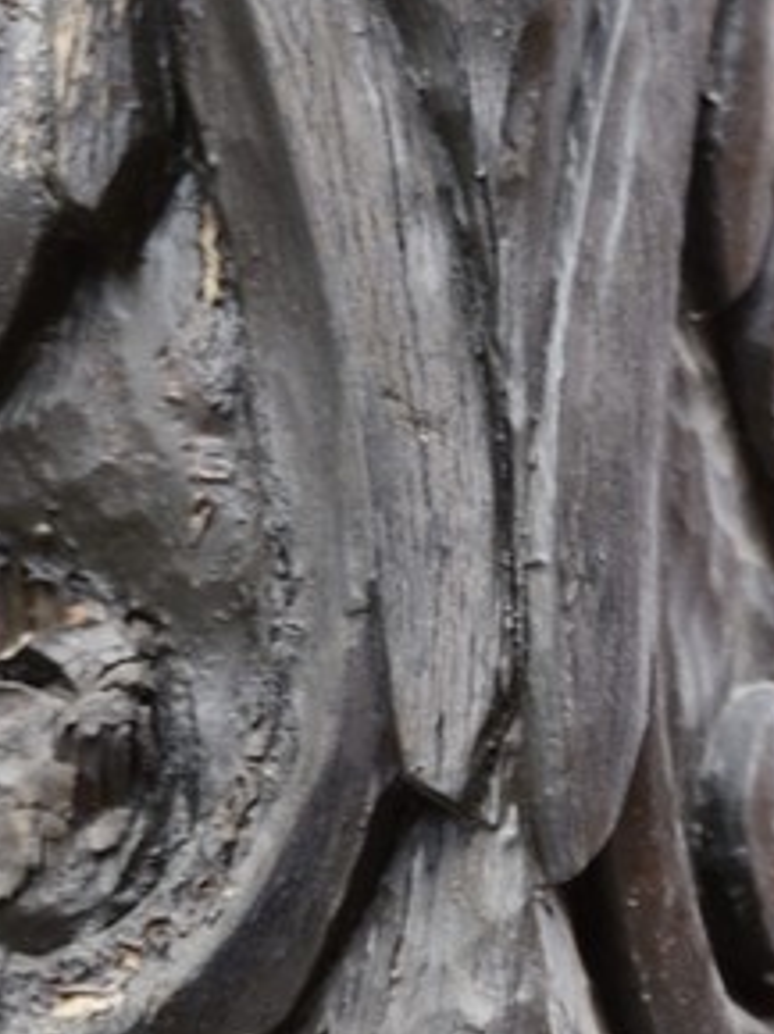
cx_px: 503
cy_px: 2820
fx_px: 31708
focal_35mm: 1062
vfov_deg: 1.9
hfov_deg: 1.4
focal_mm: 200
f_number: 5.6
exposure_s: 1/250
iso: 400
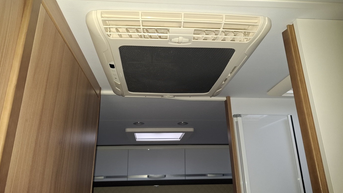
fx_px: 236
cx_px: 172
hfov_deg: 71.9
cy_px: 93
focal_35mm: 26
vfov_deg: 44.4
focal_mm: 5.54
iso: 250
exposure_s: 1/50
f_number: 1.8
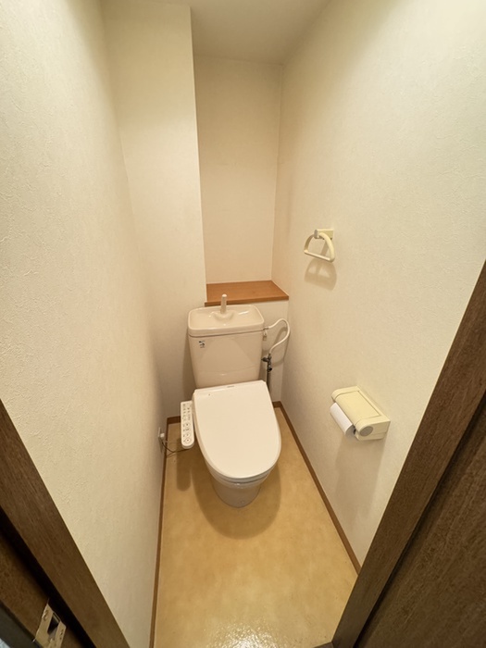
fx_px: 262
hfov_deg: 85.7
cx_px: 243
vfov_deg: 102.1
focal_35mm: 14
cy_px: 324
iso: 400
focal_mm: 2.22
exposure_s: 1/50
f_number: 2.2
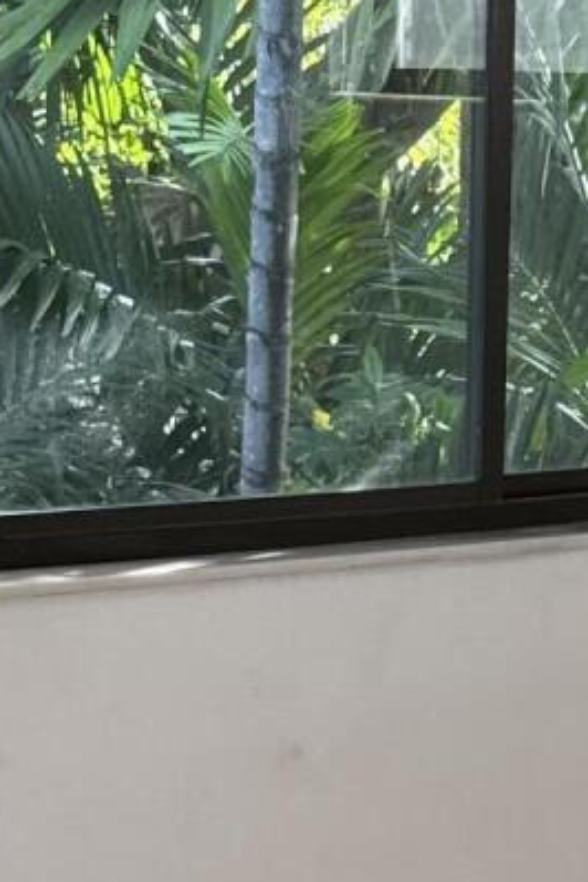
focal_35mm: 125
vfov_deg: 15.8
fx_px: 3062
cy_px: 1054
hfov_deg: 11.0
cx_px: 360
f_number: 1.78
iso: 80
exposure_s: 1/121
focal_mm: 6.76
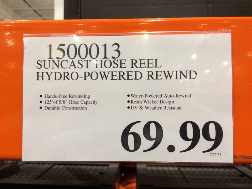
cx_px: 126
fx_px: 211
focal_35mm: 29
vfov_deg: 48.2
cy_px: 94
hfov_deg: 61.7
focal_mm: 4.15
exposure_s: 1/33
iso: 100
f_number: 2.2
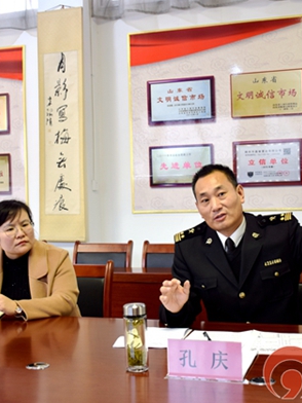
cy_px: 199
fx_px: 590
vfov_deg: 37.7
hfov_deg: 28.6
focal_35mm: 51
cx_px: 120
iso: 140
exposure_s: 1/50
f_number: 3.8
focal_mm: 23
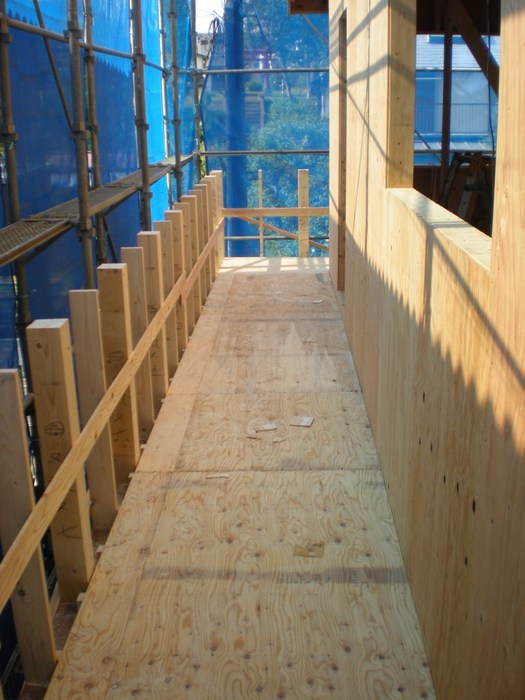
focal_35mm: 38
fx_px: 768
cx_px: 262
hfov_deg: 37.7
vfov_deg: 49.0
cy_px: 350
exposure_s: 1/193
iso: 64
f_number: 3.1
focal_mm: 6.3
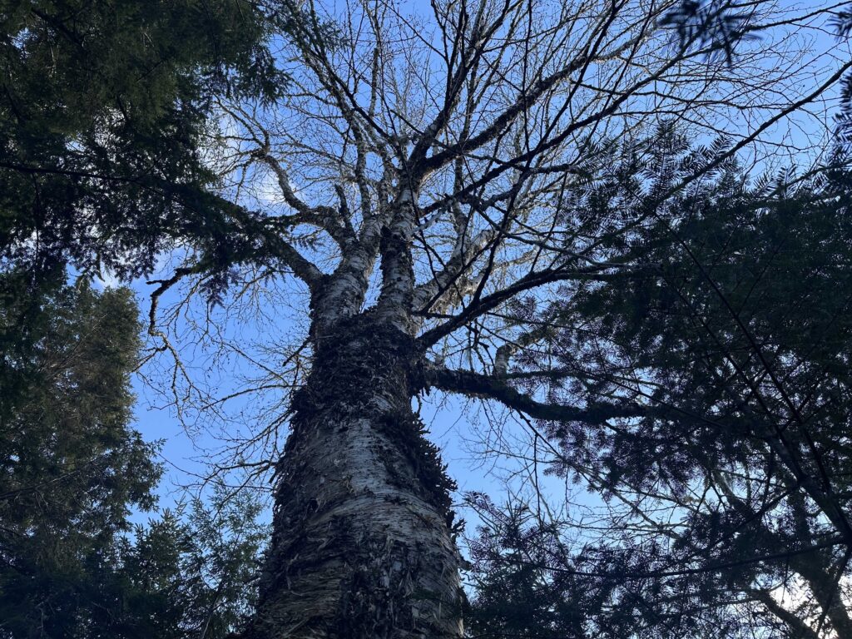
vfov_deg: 56.8
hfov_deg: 71.6
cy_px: 320
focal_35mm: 24
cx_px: 426
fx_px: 591
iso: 80
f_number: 1.78
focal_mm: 6.86
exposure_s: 1/785
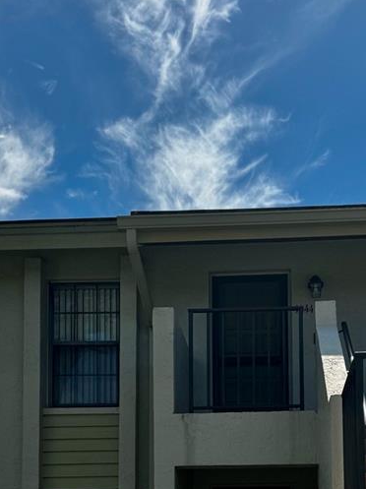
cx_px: 236
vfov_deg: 30.8
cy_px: 493
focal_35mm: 58
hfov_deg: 25.1
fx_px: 819
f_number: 1.78
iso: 80
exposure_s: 1/5814
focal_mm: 6.76
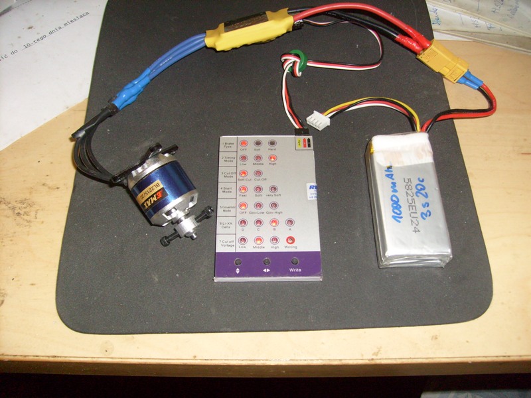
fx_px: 537
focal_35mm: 35
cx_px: 266
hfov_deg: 52.6
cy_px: 199
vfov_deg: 40.7
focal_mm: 5.8
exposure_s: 1/45
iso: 100
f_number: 2.8
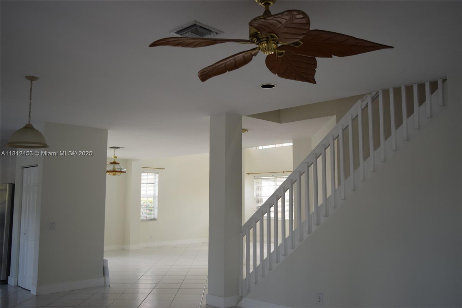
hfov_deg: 57.2
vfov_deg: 40.0
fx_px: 423
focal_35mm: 33
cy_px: 154
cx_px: 231
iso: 500
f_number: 4
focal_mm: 22
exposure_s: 1/60
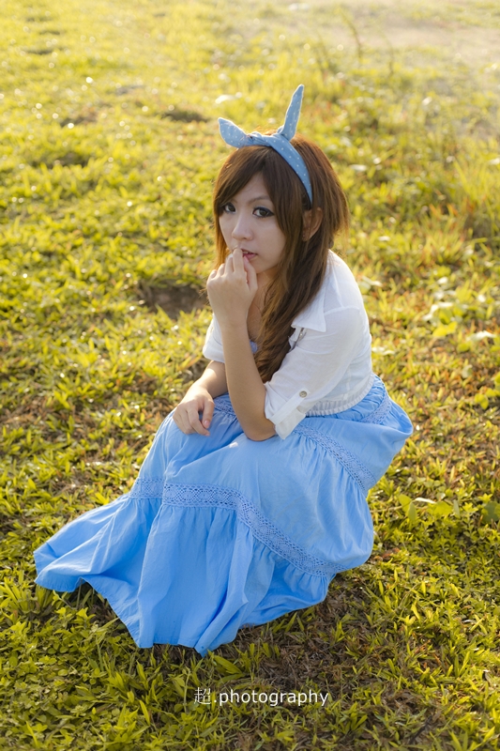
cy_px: 376
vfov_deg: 39.6
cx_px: 250
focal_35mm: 50
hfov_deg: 27.0
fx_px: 1042
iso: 100
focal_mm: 50
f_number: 2.8
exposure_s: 1/350
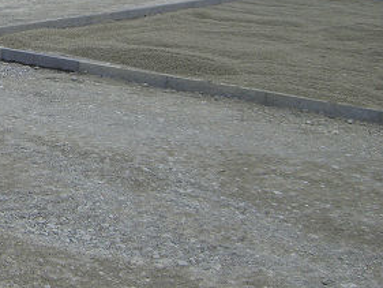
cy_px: 16
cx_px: -3
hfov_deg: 23.1
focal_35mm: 81
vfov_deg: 17.9
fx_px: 897
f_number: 4.3
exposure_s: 1/320
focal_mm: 6.2
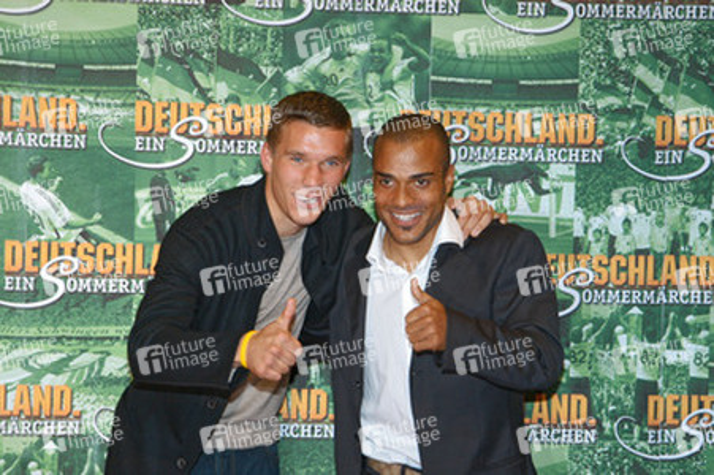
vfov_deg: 13.0
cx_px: 357
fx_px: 2081
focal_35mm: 105
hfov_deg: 19.5
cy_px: 238
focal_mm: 70
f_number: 5.3
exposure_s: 1/160
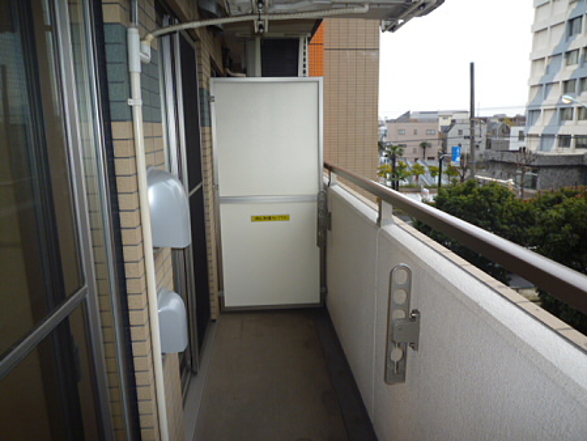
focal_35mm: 25
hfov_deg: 69.4
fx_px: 424
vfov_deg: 54.9
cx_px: 294
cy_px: 220
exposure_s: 1/30
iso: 100
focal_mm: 4.4
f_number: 2.8
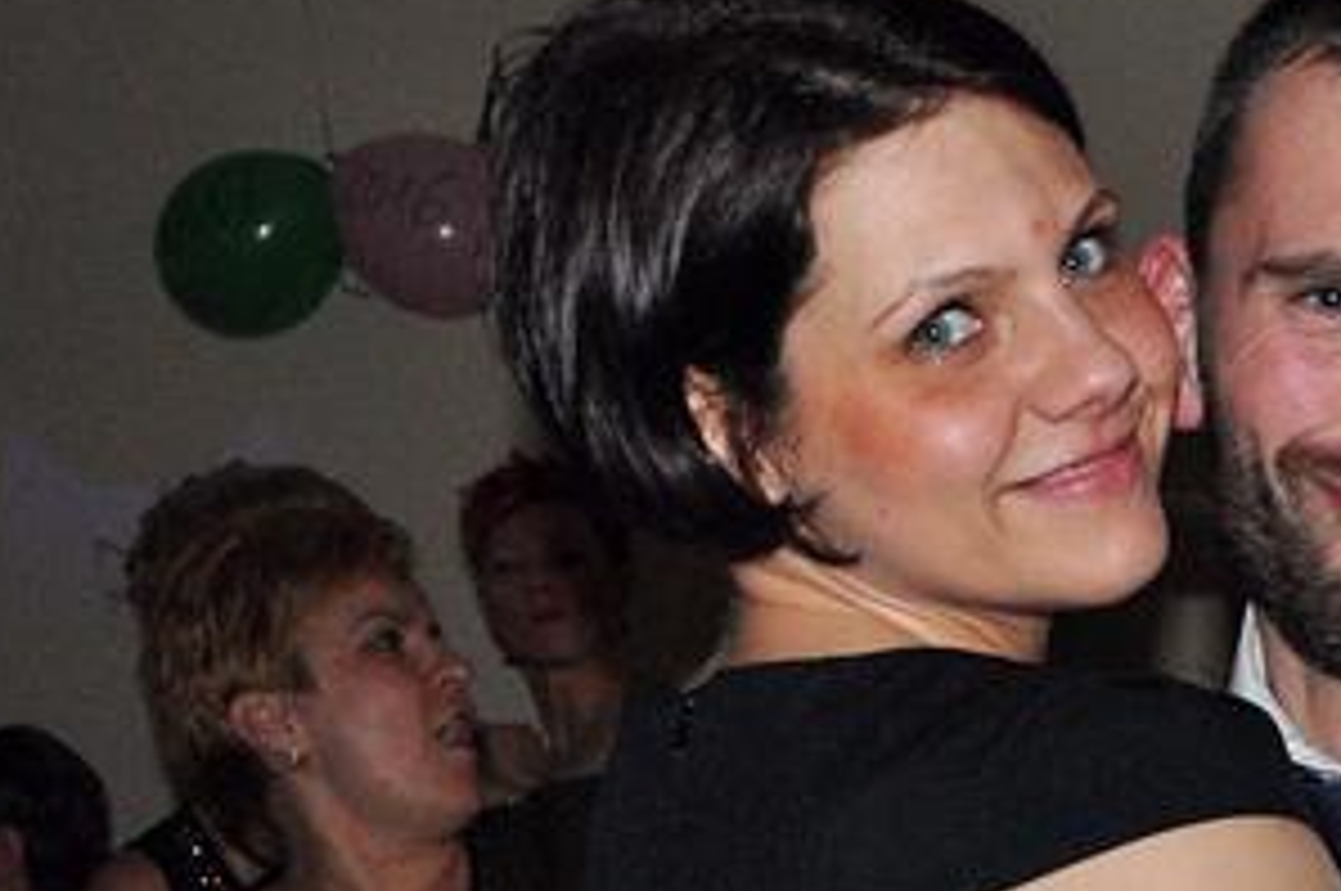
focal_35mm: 94
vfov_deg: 14.2
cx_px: 1418
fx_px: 3498
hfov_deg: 20.8
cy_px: 988
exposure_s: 1/60
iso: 2000
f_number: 5
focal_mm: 22
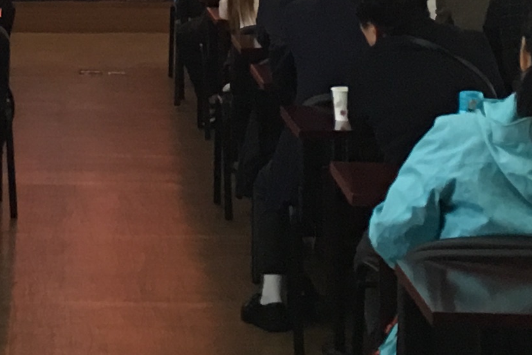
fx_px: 2173
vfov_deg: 8.6
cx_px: 2
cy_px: -461
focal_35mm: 147
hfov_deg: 13.8
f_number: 2.2
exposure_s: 1/17
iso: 64
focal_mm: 4.15
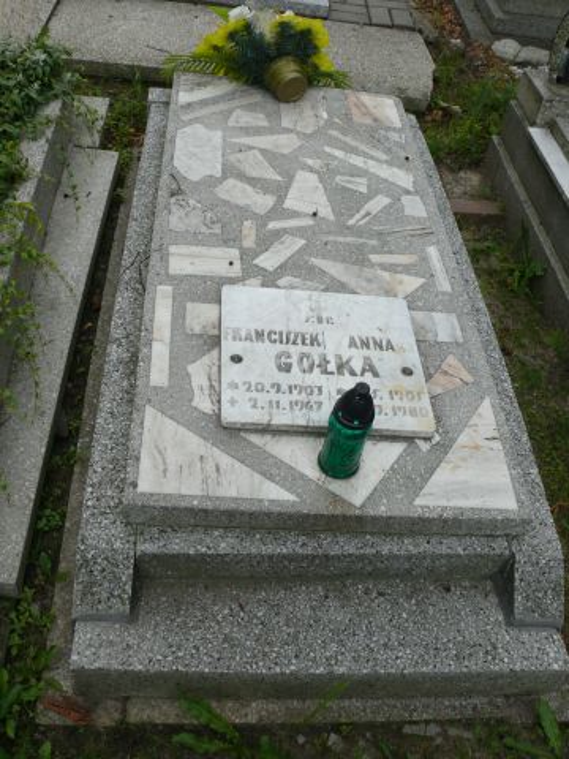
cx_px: 284
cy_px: 380
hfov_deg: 40.7
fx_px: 767
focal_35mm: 35
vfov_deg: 52.6
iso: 100
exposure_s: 1/200
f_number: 4.5
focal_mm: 7.4
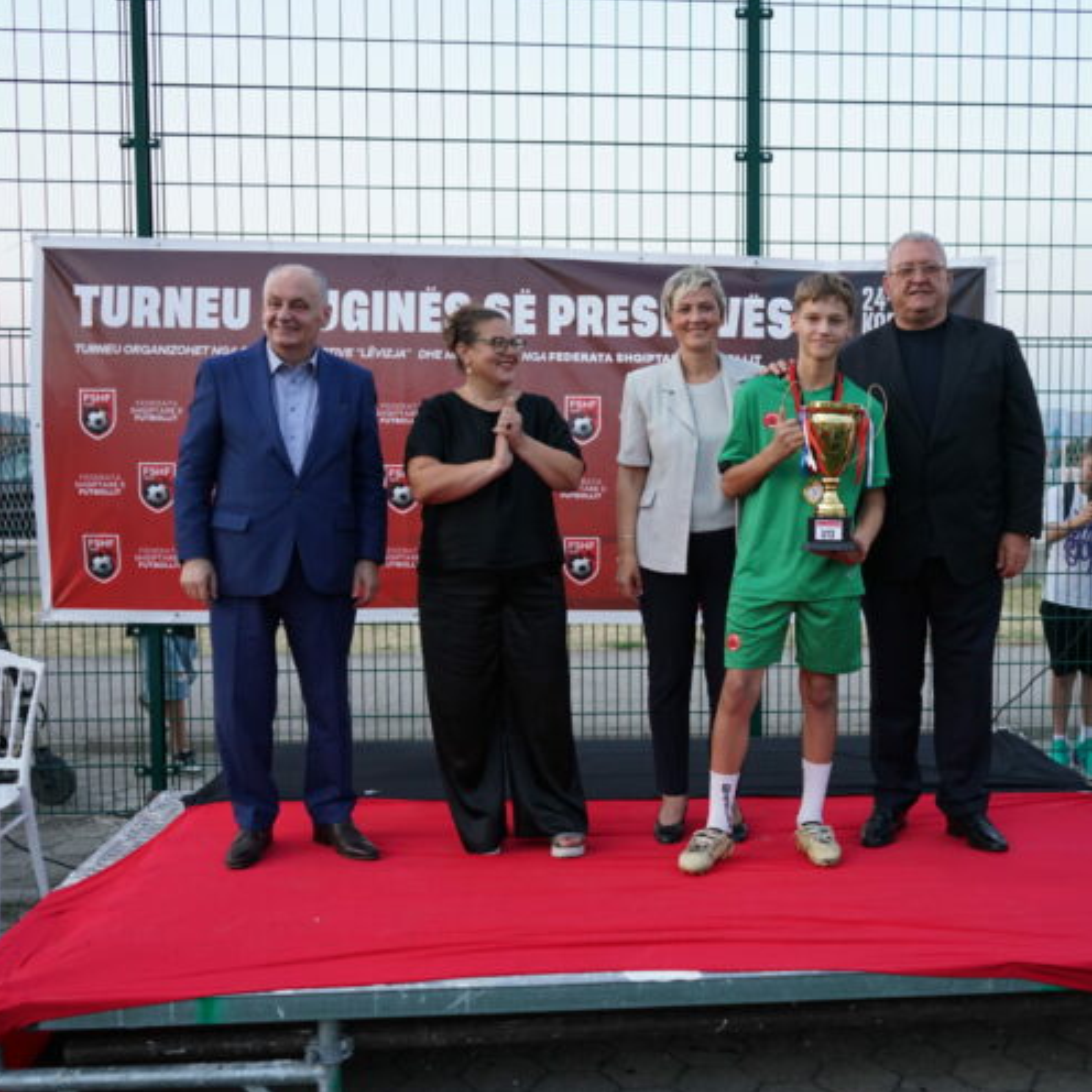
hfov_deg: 45.9
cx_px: 634
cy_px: 546
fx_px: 1285
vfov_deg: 46.0
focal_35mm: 36
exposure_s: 1/160
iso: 1250
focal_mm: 28
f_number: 4
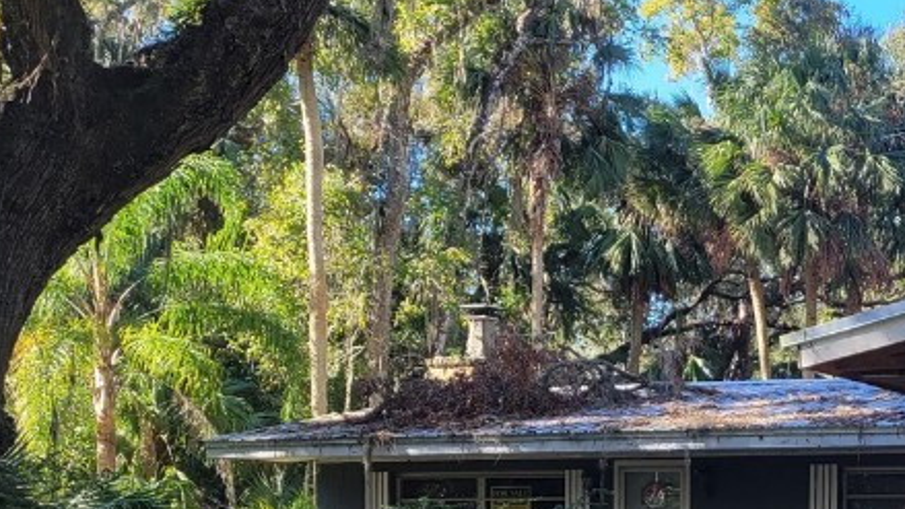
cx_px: 905
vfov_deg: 17.4
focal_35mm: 66
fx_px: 1584
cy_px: 604
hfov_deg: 29.7
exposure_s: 1/290
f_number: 1.8
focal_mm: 5.4
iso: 40
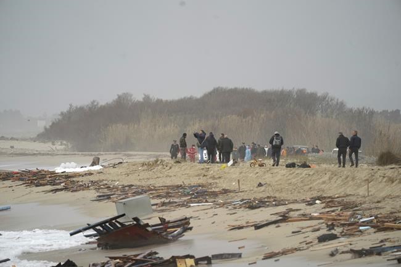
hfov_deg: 5.2
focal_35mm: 400
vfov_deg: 3.4
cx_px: 200
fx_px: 4454
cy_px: 134
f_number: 5.6
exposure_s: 1/1000
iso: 250
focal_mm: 400
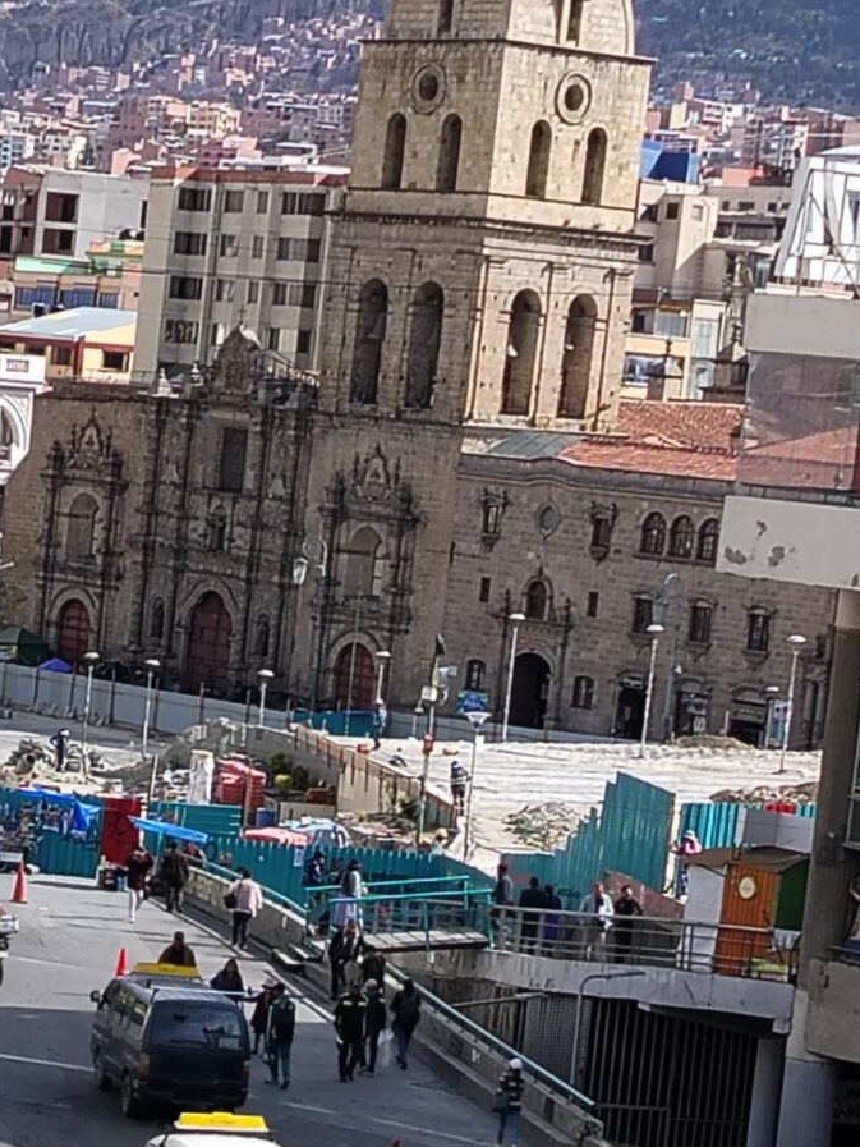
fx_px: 4537
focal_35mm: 137
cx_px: -188
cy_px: 900
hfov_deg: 10.6
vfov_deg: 14.3
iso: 100
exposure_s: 1/603
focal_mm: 5.25
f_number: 1.75
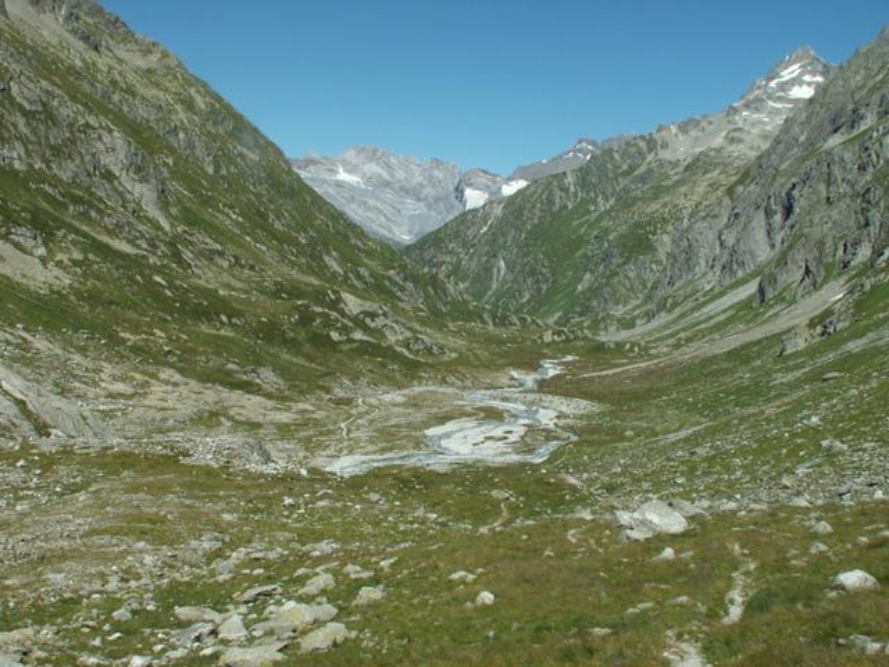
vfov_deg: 40.7
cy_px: 334
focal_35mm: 35
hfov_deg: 52.6
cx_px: 444
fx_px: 899
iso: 50
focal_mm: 5.86
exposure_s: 1/200
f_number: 8
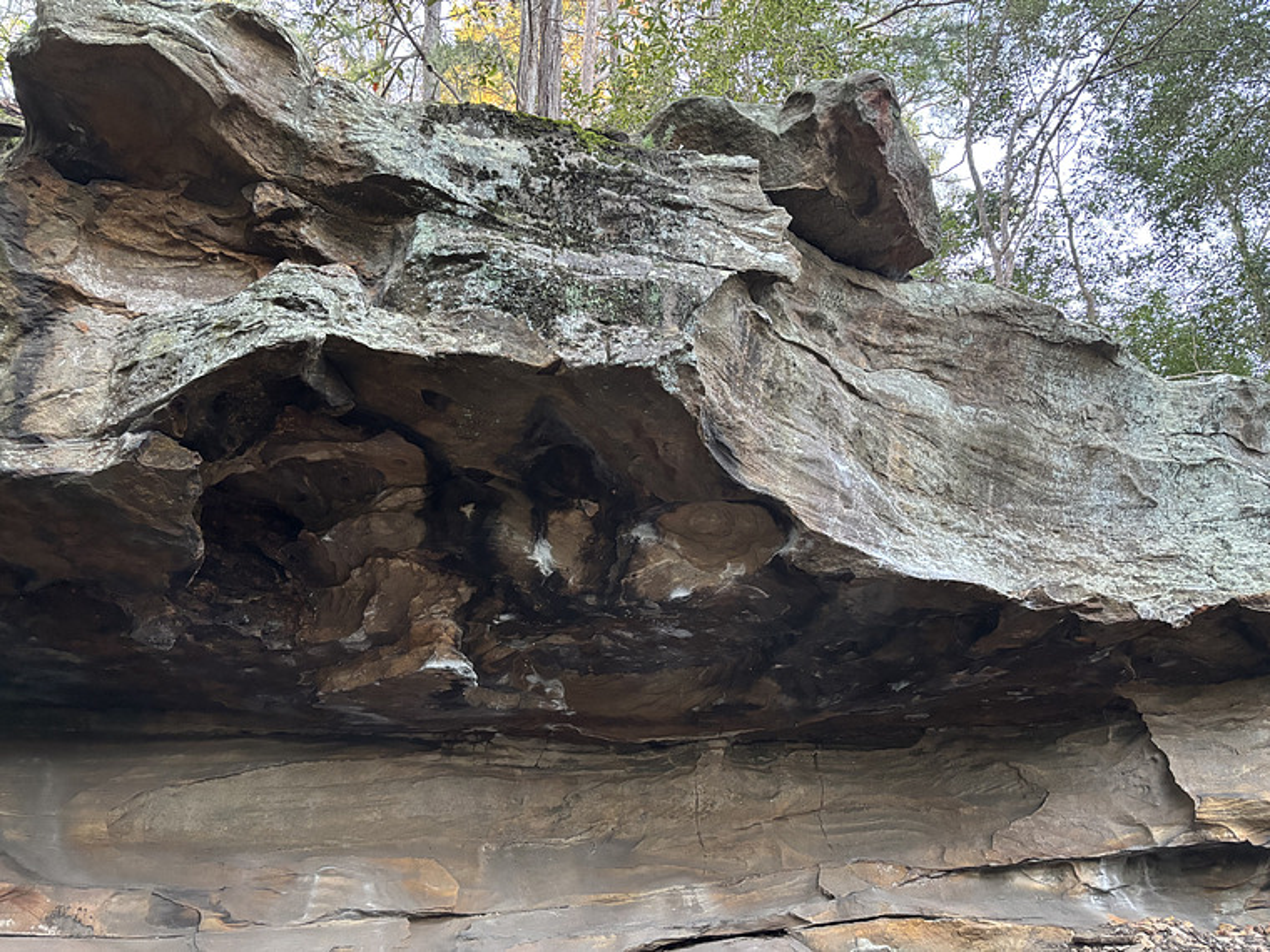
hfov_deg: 67.3
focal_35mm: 26
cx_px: 635
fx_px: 954
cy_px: 476
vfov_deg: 53.1
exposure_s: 1/47
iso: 500
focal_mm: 5.96
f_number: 1.6
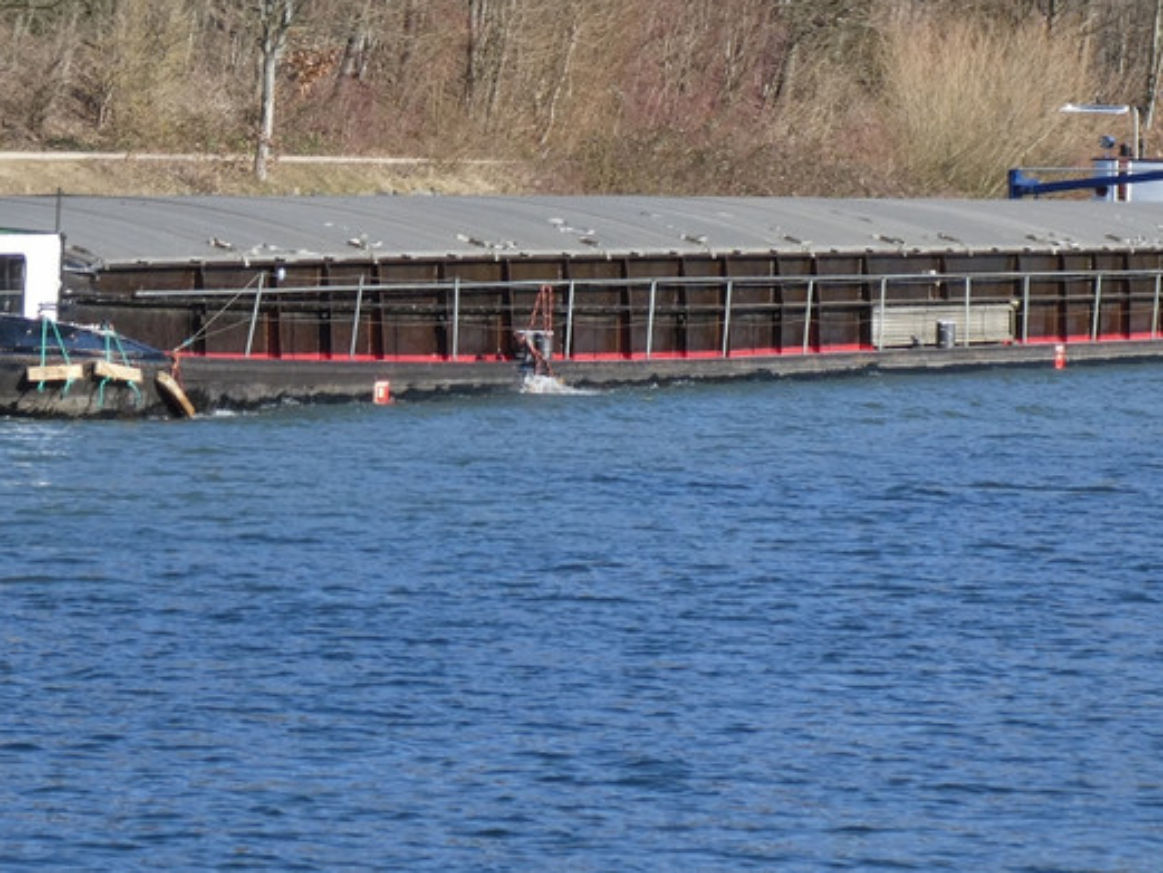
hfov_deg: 7.8
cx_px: 385
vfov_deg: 5.8
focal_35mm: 254
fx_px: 8536
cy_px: 27
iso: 80
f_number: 5.2
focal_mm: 22.3
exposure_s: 1/200
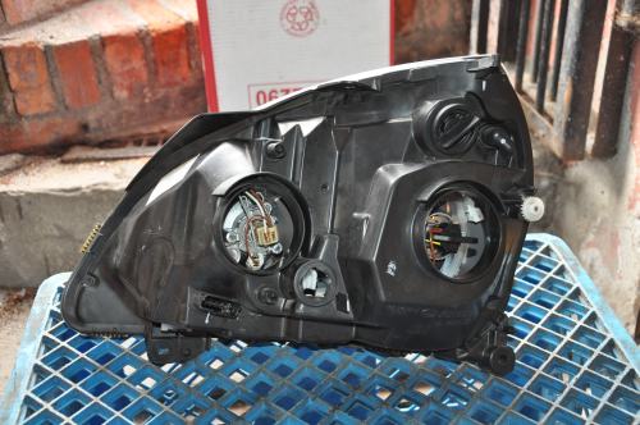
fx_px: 852
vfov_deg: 28.0
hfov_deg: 41.2
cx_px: 320
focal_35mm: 48
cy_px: 212
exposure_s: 1/60
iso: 800
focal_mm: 32
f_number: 4.2
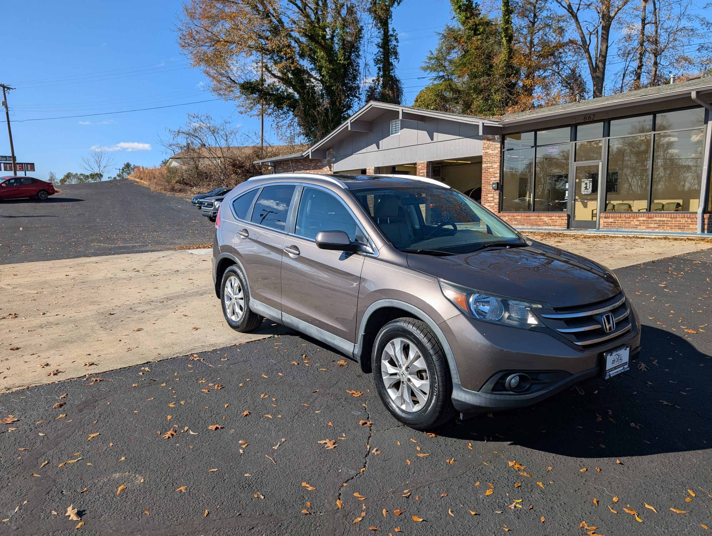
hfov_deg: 71.5
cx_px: 356
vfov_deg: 56.9
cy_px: 268
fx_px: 494
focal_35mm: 24
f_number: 1.68
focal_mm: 6.9
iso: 19
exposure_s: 1/1302
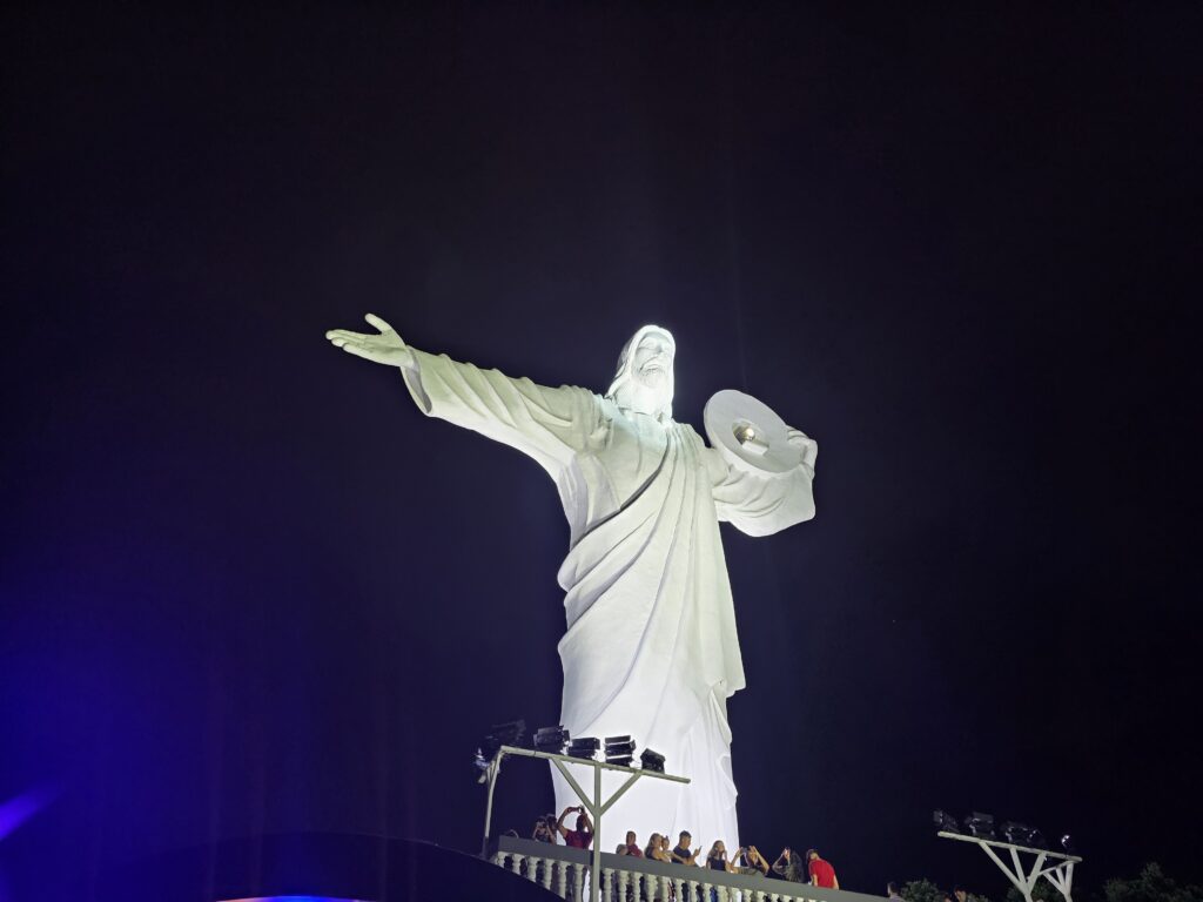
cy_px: 451
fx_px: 799
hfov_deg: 73.9
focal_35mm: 23
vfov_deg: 58.9
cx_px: 602
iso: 640
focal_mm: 6.3
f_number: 1.7
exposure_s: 1/120
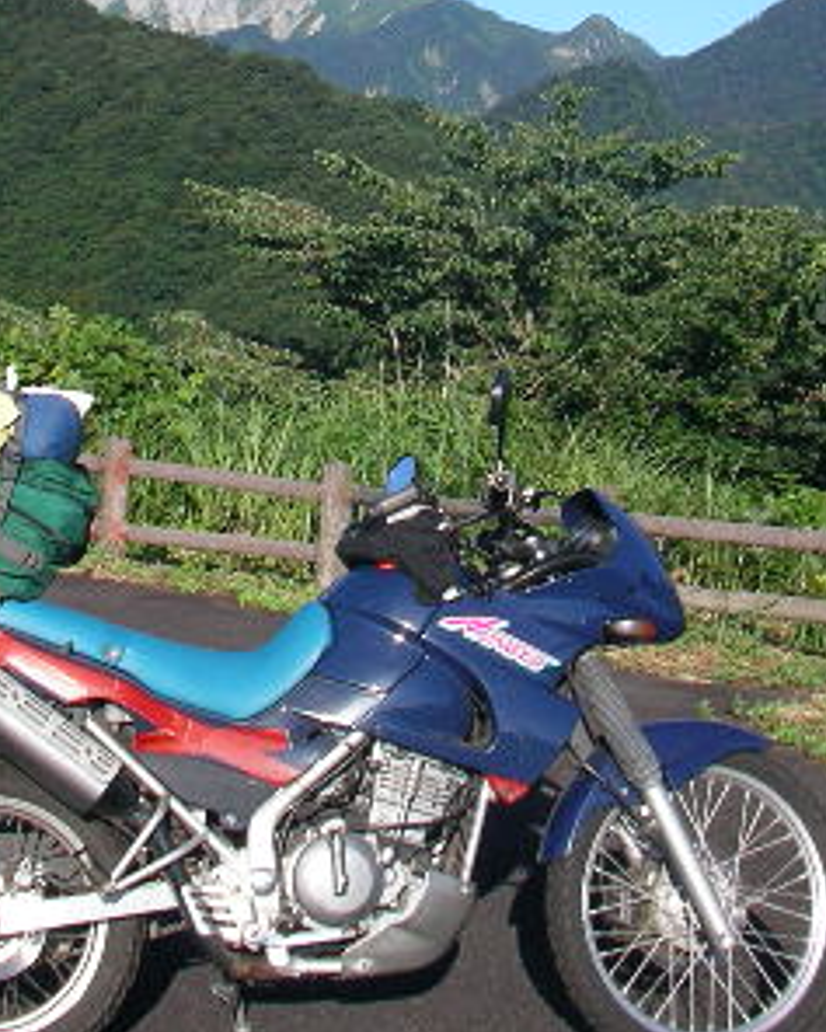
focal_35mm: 78
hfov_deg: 19.6
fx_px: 2382
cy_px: 373
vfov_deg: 24.4
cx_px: 237
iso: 50
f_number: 2.8
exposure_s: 1/320
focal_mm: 5.7
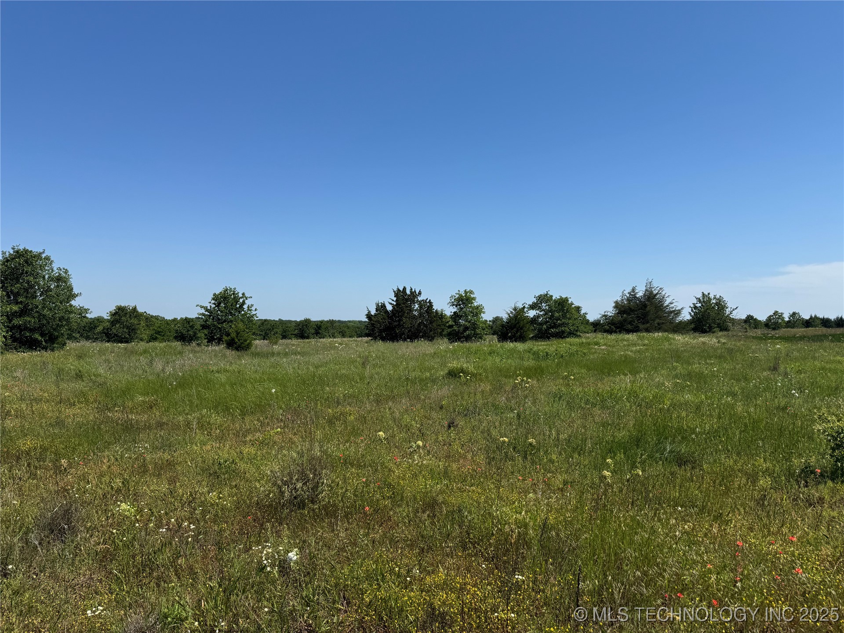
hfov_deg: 71.6
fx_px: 585
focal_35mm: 24
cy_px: 316
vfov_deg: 56.8
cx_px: 422
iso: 80
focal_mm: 6.76
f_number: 1.78
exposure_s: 1/5814
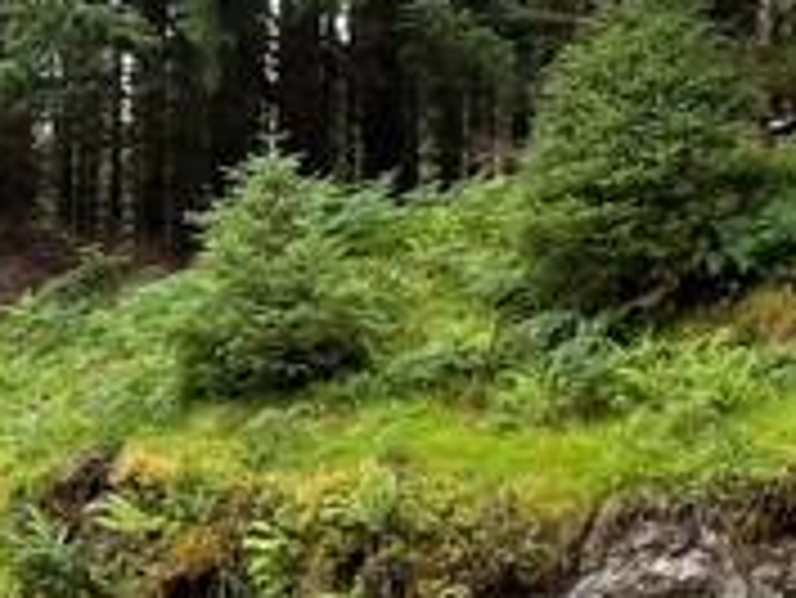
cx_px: 31
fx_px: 2163
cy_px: 904
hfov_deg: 20.3
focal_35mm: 94
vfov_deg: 14.6
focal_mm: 5.1
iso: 32
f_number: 1.6
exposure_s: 1/355
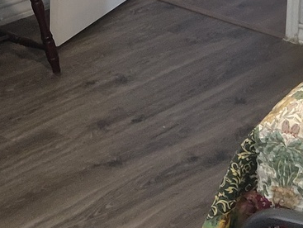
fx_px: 859
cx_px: 77
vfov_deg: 13.7
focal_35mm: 98
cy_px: -169
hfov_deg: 19.9
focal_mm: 4.25
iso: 1600
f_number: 1.7
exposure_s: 1/20
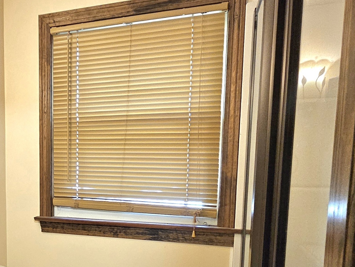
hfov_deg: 49.6
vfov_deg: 40.4
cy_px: 206
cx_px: 53
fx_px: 349
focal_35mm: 34
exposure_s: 1/30
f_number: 2.2
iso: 400
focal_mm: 2.2
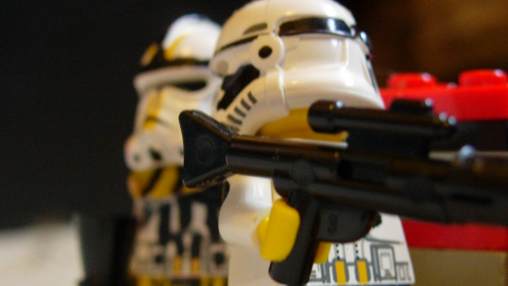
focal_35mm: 67
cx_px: 264
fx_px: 903
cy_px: 217
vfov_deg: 17.9
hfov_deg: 31.4
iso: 200
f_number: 2.9
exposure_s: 1/6.7
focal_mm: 8.5
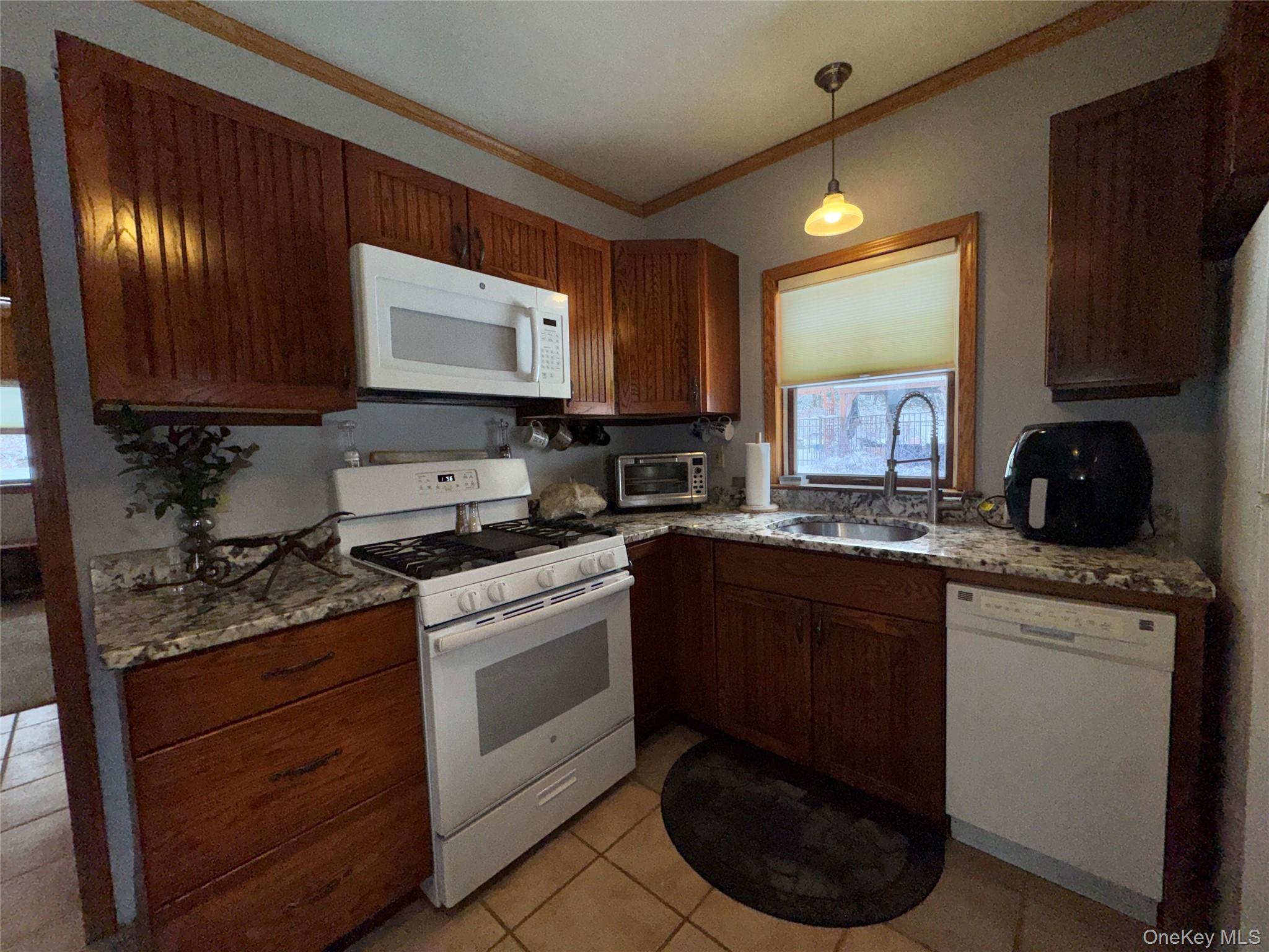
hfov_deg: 102.1
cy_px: 476
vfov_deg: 85.7
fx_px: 513
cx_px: 634
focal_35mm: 14
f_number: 2.2
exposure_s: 1/296
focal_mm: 2.22
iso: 32
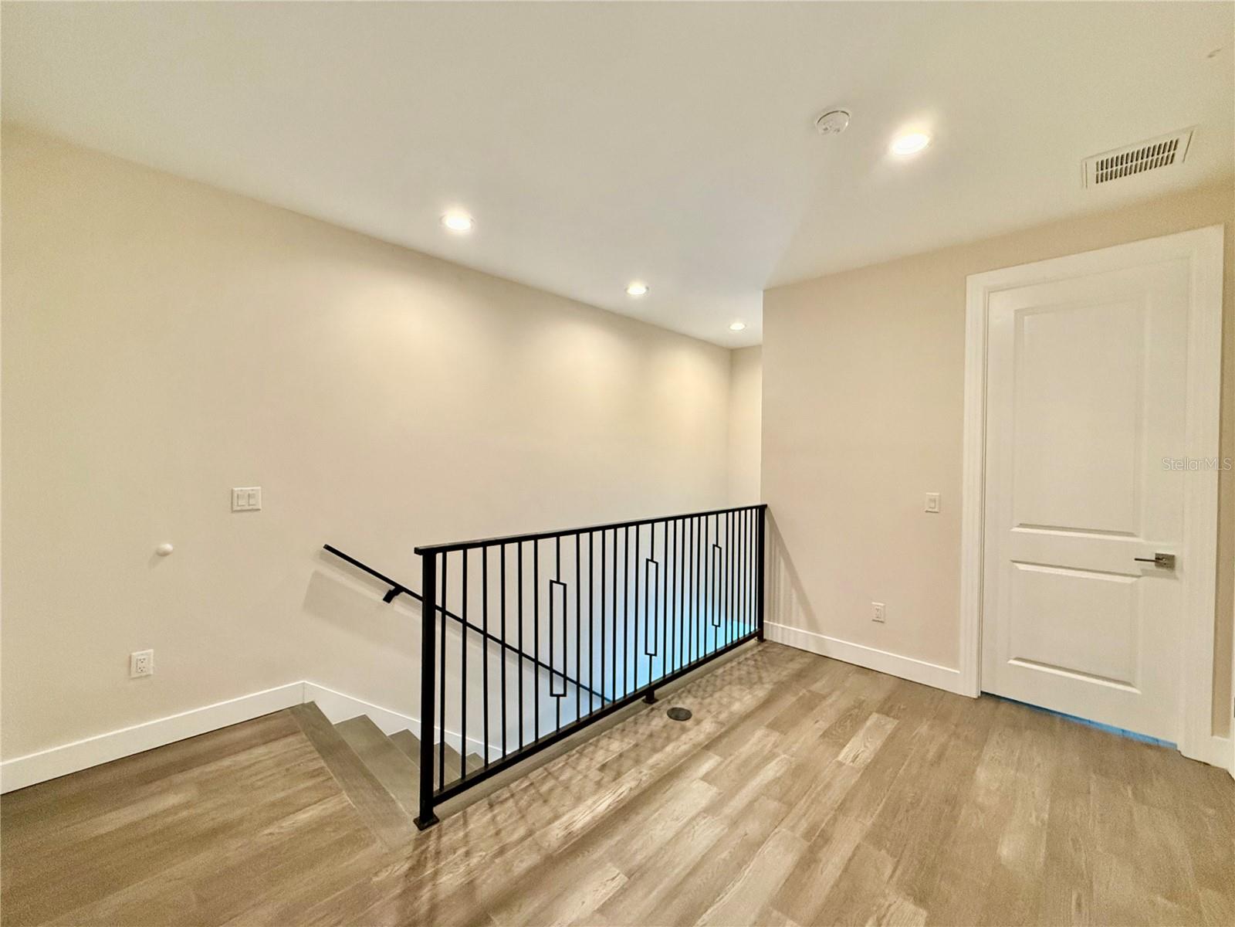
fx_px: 499
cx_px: 618
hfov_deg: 102.1
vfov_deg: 85.7
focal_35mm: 14
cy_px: 464
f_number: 2.2
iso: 640
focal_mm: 2.22
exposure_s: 1/120
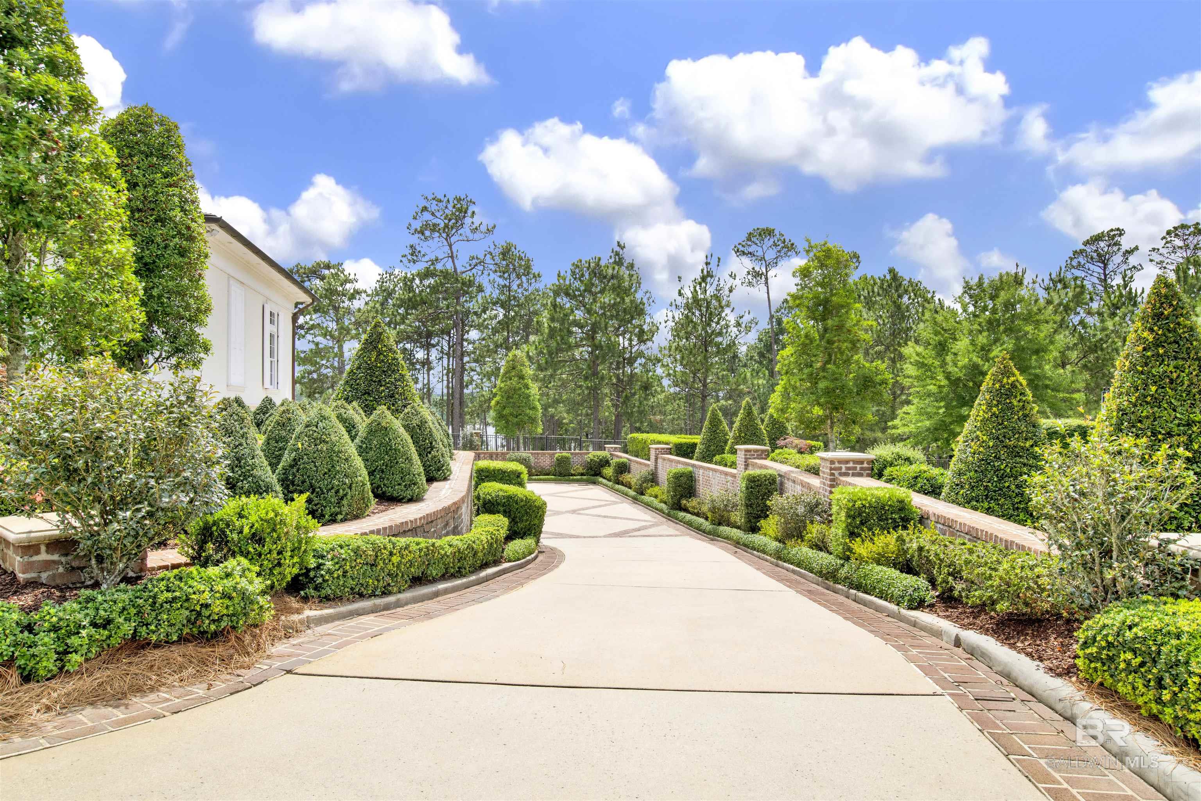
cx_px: 600
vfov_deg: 64.6
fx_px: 634
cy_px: 400
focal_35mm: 19
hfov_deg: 86.9
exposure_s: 1/500
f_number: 11
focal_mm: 19
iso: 200
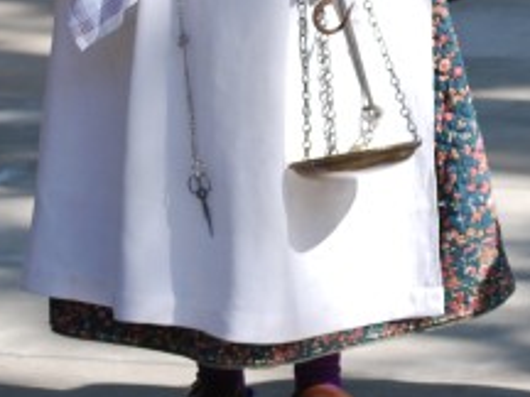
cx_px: 589
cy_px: -129
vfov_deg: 5.0
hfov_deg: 6.7
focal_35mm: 294
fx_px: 4498
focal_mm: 55
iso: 100
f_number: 7.1
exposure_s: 1/200
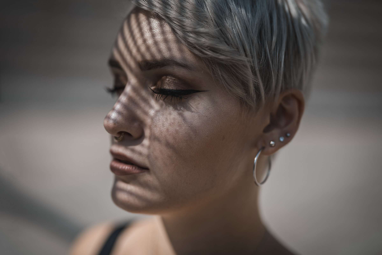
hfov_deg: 39.6
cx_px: 191
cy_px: 128
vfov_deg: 27.0
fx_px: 531
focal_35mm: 50
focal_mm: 50
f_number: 1.4
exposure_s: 1/4000
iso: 50
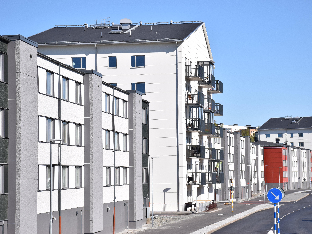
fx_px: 910
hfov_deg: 19.4
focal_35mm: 101
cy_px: 117
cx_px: 173
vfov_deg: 14.6
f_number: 8
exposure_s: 1/1000
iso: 320
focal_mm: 62
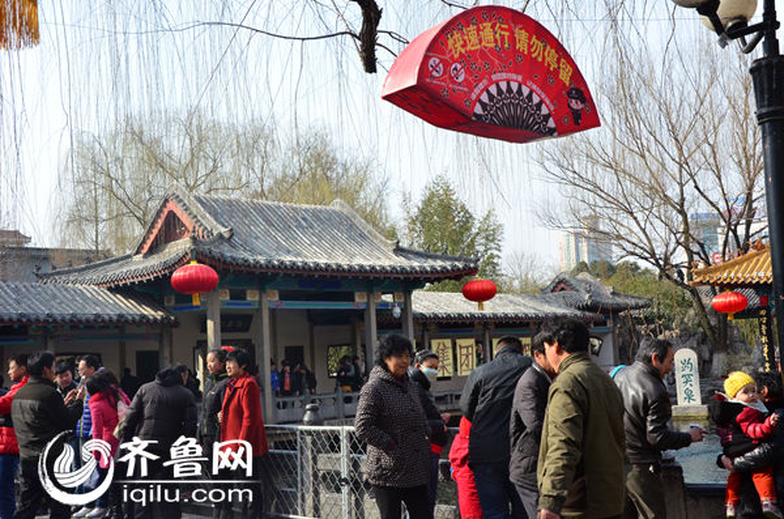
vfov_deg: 29.7
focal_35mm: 45
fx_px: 978
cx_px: 392
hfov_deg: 43.7
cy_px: 260
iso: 1250
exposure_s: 1/500
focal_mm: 30
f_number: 11
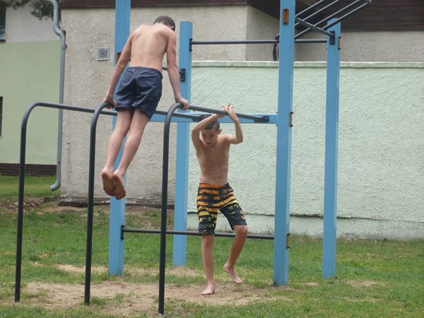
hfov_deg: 18.7
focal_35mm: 105
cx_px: 212
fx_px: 1286
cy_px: 159
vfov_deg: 14.1
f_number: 5
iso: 100
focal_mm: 17.4
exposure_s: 1/160
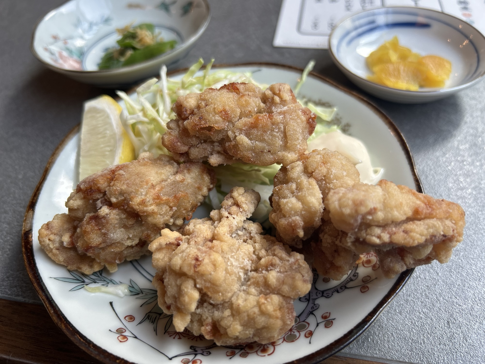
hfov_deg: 67.3
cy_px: 182
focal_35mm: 26
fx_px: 364
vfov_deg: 53.1
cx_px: 242
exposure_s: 1/100
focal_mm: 5.7
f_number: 1.5
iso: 50
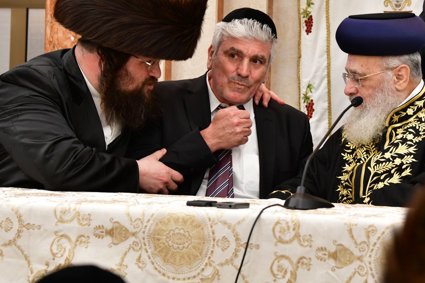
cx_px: 259
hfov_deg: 15.0
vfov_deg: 10.0
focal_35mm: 137
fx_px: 1617
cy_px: 69
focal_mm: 90
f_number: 5.6
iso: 1600
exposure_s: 1/100
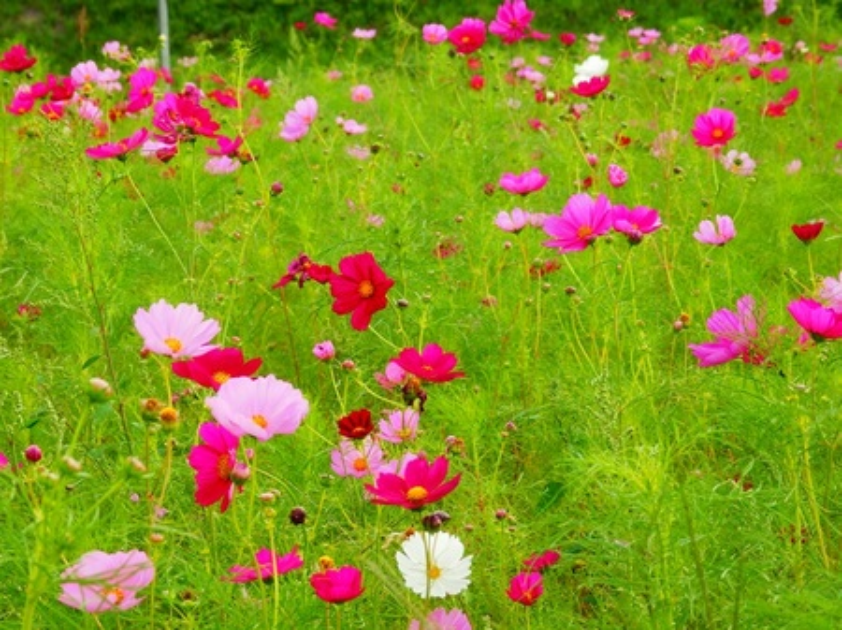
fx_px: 3744
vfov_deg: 9.6
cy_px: 315
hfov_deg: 12.8
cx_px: 421
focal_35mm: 154
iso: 100
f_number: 5.5
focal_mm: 27.5
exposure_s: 1/160
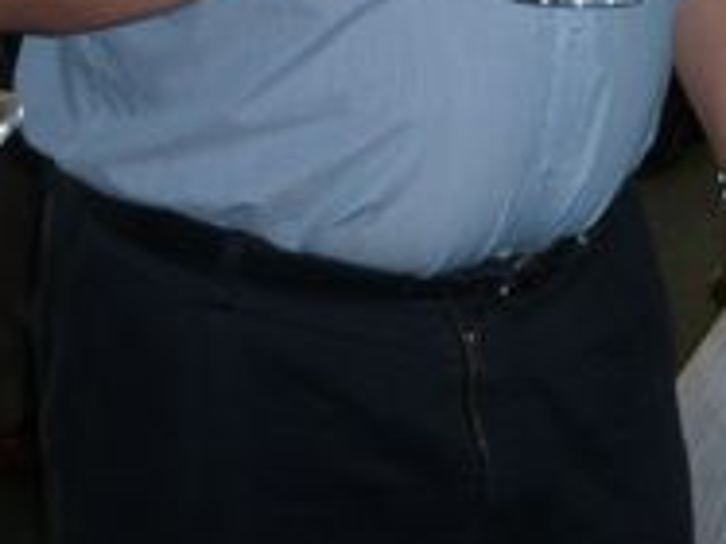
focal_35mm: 113
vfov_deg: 12.2
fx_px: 2368
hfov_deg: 16.5
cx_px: 924
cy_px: -369
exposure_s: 1/30
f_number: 2.8
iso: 100
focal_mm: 5.5
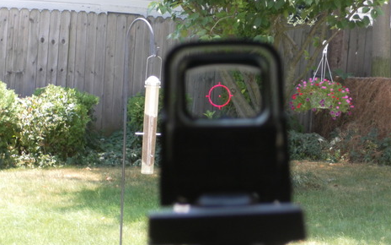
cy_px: 148
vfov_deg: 12.5
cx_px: 207
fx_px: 1119
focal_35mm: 105
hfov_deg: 19.8
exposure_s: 1/80
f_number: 5.4
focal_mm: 16.5
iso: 100
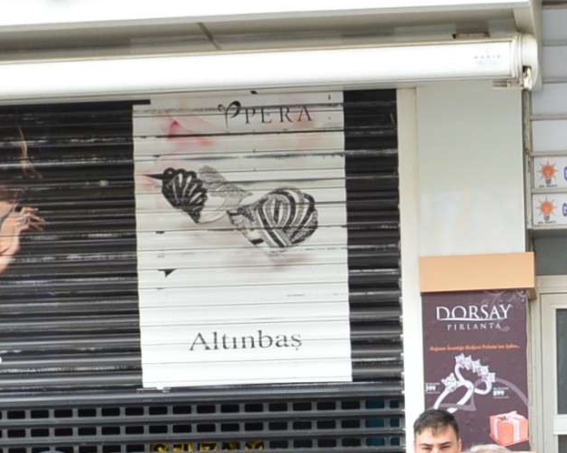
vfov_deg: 14.3
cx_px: 521
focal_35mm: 100
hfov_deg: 18.8
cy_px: 696
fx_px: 1678
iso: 320
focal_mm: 18
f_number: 5.6
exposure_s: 1/60
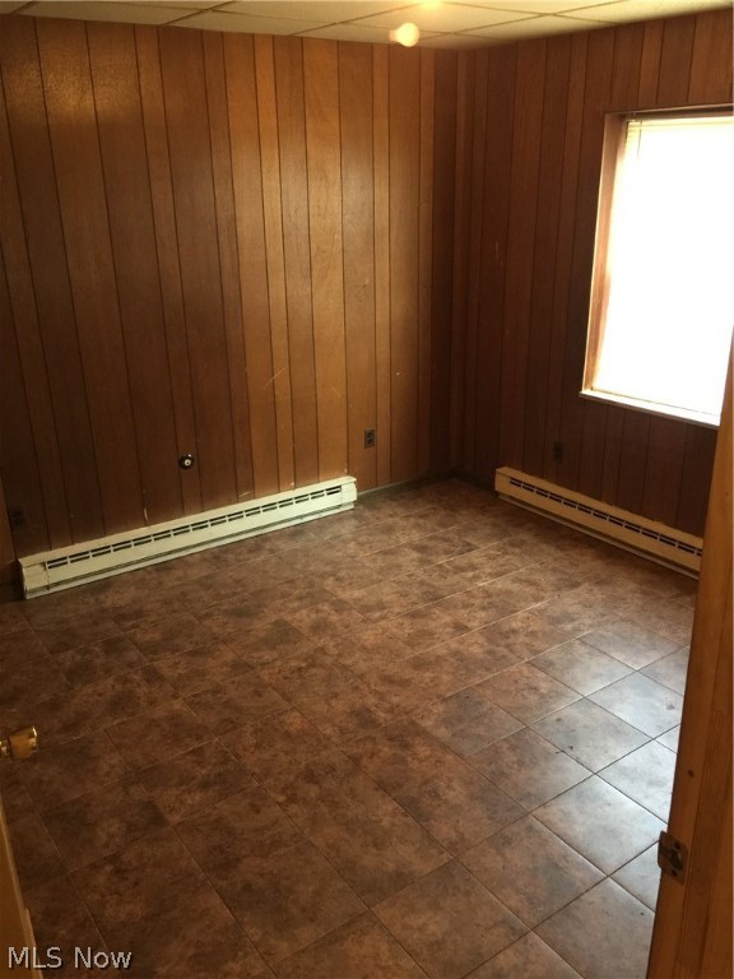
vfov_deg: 61.7
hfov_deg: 48.2
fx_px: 820
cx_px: 367
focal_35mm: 29
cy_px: 490
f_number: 2.2
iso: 100
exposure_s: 1/10
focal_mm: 4.15
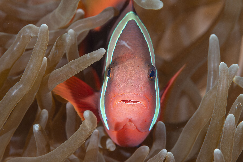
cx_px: 122
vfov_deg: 13.1
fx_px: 709
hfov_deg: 19.4
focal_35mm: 105
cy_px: 81
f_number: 18
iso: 200
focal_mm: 105
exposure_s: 1/160
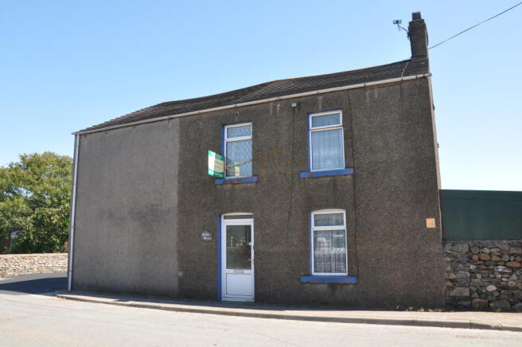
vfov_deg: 47.8
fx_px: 391
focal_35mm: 27
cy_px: 174
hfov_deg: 67.4
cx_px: 261
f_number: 10
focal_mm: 18
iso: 200
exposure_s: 1/100
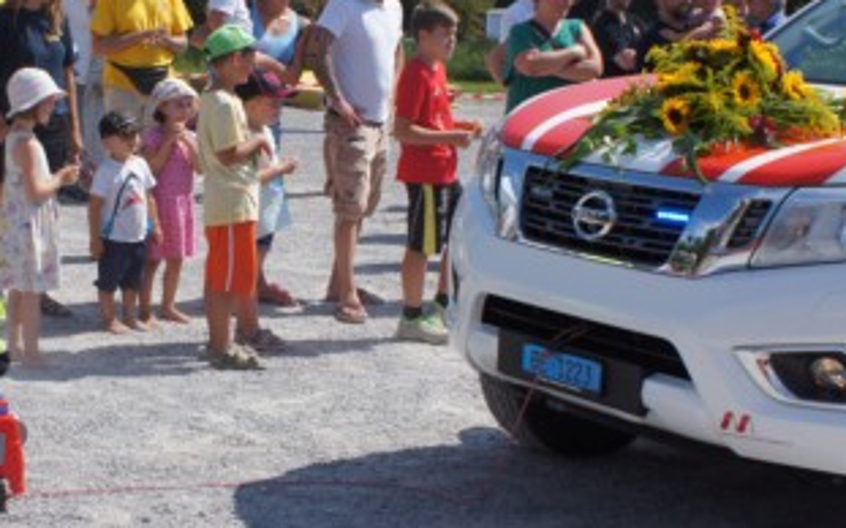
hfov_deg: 29.4
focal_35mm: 69
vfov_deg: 18.8
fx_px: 1590
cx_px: 239
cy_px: 259
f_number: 11
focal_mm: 26
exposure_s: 1/160
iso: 100
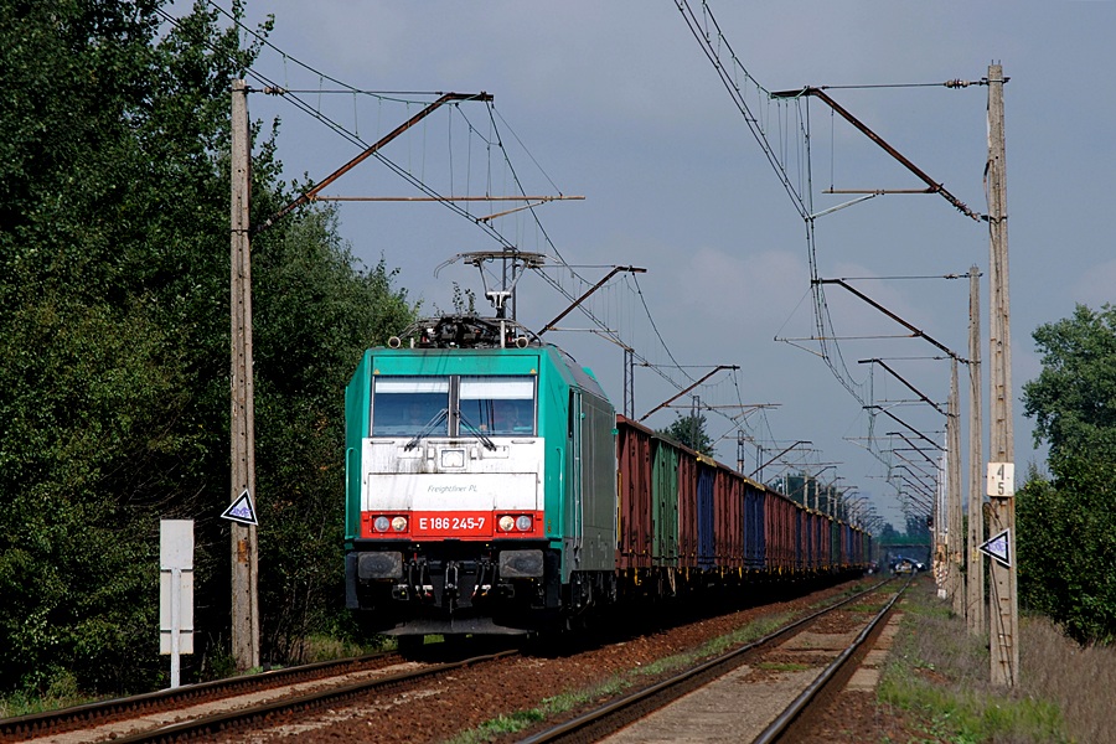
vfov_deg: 5.7
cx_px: 558
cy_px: 372
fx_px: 7439
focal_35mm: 240
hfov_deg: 8.6
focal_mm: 160
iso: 100
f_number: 10
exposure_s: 1/250
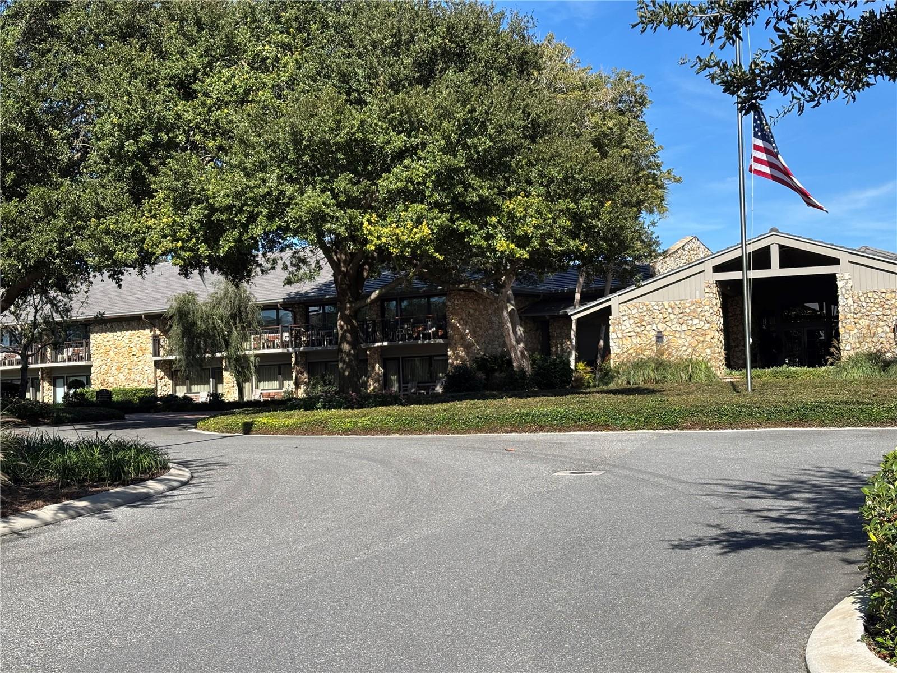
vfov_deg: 28.0
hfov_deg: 36.8
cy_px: 336
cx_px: 448
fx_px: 1347
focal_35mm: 52
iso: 40
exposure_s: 1/1984
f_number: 1.6
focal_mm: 5.96
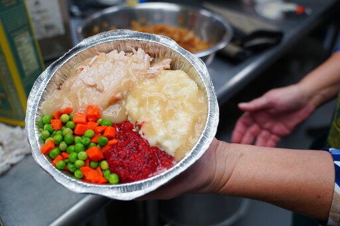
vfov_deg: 41.1
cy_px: 113
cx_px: 170
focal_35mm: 32
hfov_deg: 58.7
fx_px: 302
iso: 125
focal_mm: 32
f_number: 4
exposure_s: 1/60
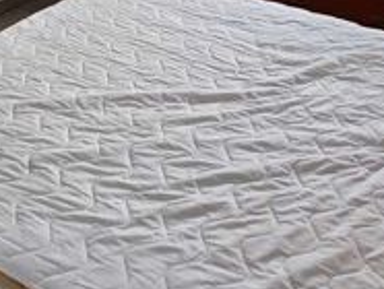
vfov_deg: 25.7
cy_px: -21
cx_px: 218
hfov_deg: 36.1
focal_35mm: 53
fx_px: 589
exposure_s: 1/60
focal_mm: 2.16
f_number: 2.2
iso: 400
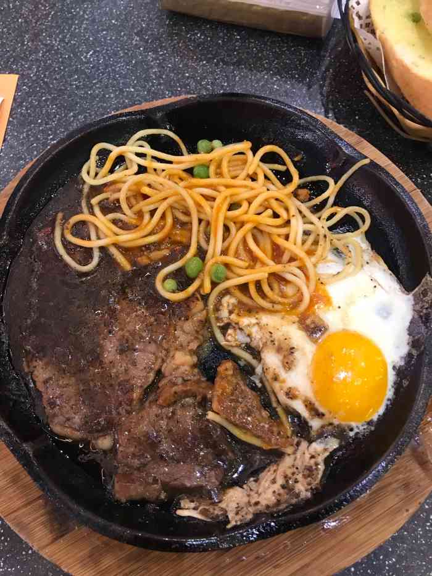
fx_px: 466
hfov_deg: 49.8
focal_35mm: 28
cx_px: 216
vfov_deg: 63.4
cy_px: 288
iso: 80
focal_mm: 3.99
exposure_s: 1/17
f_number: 1.8
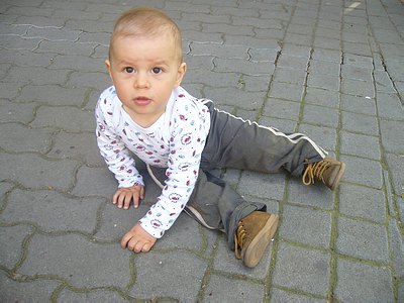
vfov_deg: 40.7
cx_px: 202
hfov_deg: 52.6
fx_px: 408
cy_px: 152
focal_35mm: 35
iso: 100
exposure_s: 1/80
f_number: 2.8
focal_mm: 5.8
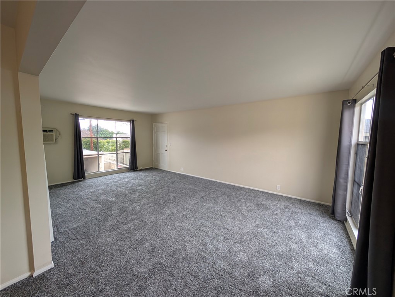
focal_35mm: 12
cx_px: 198
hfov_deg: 110.5
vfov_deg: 94.6
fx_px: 137
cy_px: 148
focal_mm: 2.02
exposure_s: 1/71.7
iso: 41
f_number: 1.7
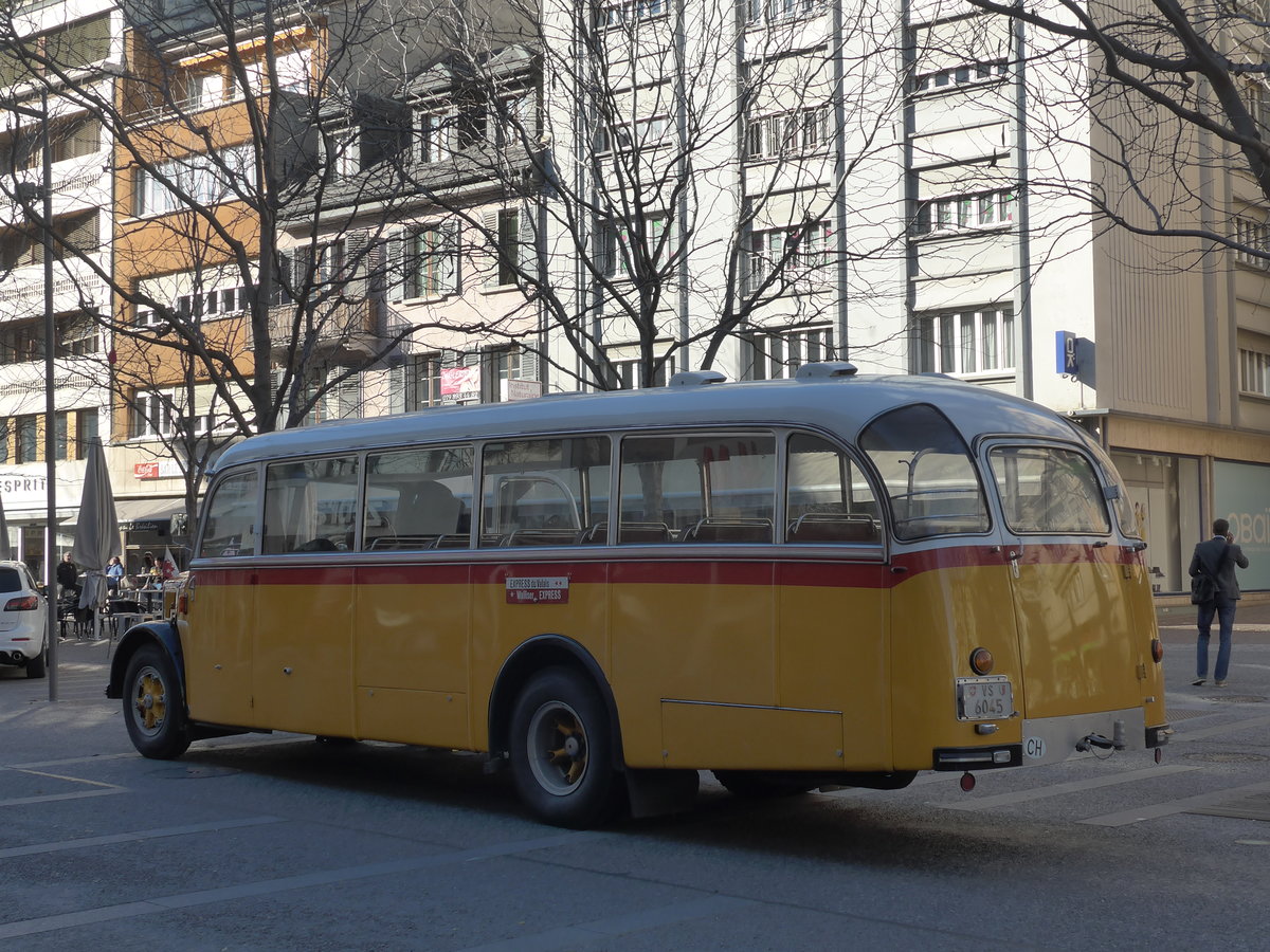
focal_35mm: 49
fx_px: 1798
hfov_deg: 38.9
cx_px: 635
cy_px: 476
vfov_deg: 29.7
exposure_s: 1/640
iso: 160
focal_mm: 10.1
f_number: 3.5
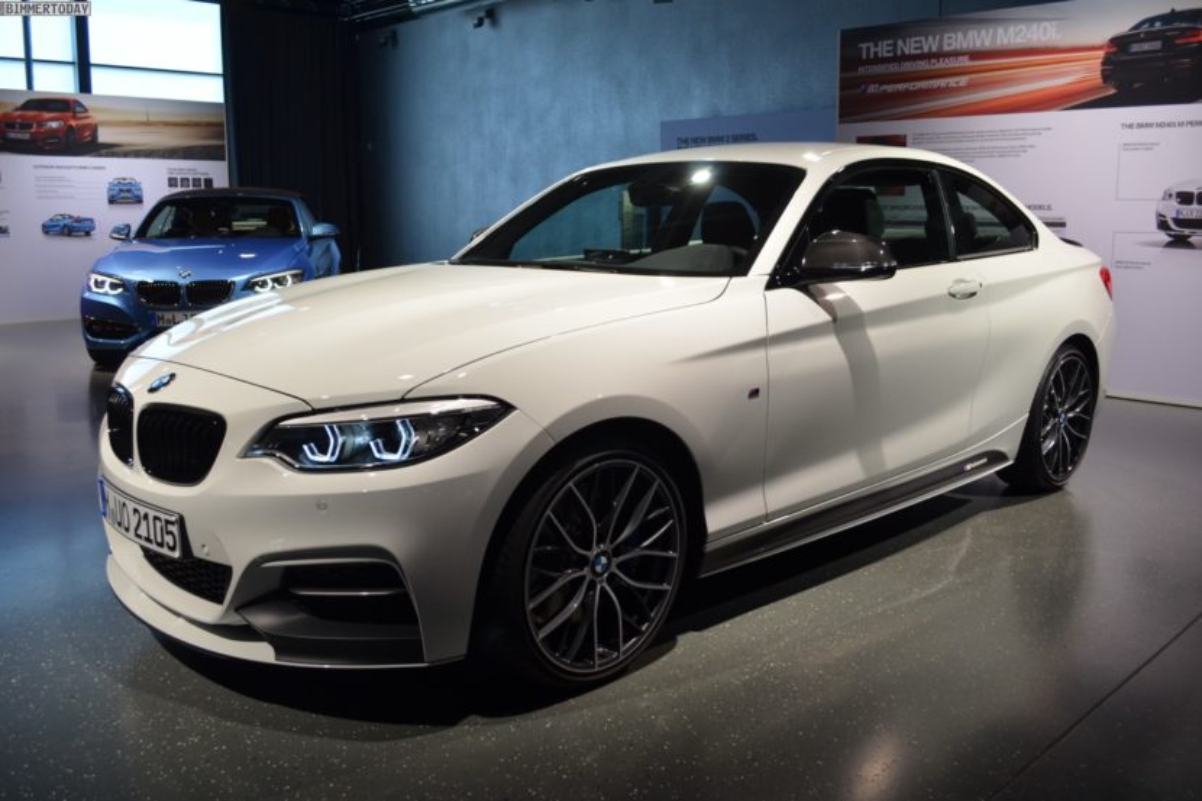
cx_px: 601
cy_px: 400
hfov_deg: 57.2
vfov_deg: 40.0
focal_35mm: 33
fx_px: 1102
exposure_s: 1/125
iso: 400
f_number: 5.6
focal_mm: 22
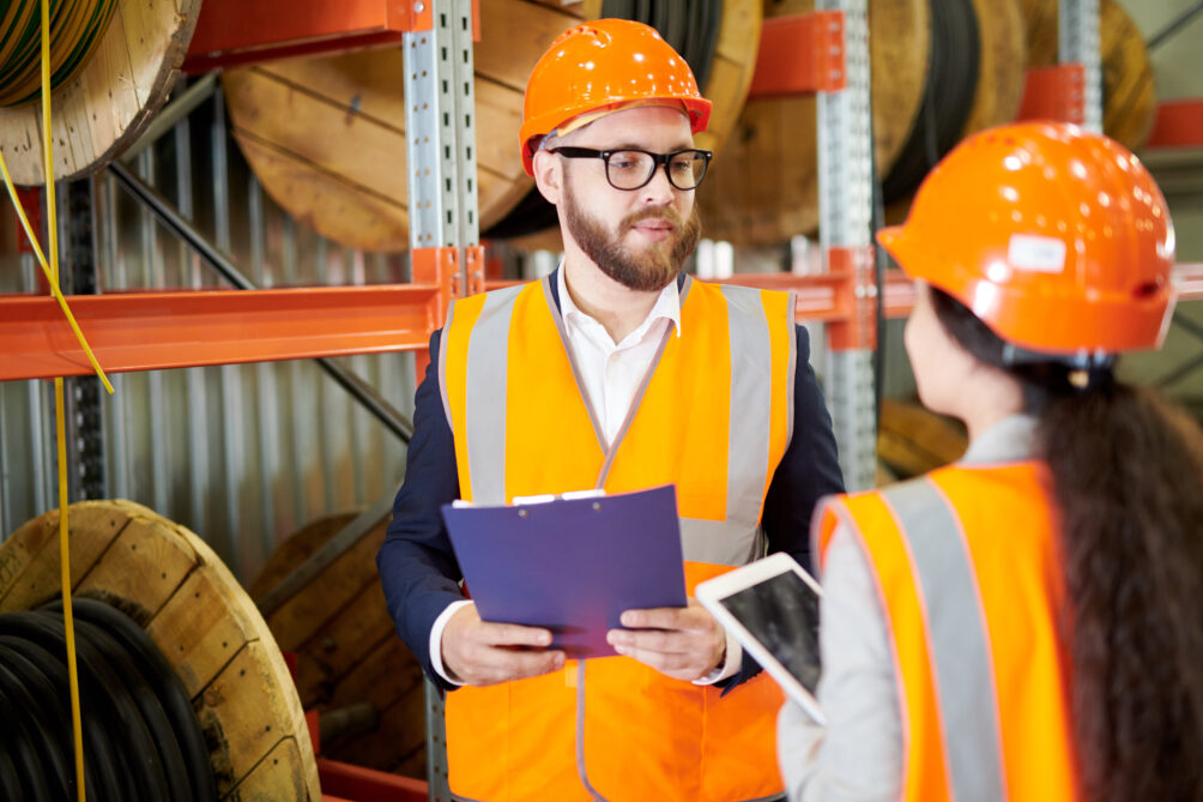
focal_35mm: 51
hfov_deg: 38.9
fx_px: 1704
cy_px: 402
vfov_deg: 26.5
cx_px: 604
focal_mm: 50
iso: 800
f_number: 1.8
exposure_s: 1/125
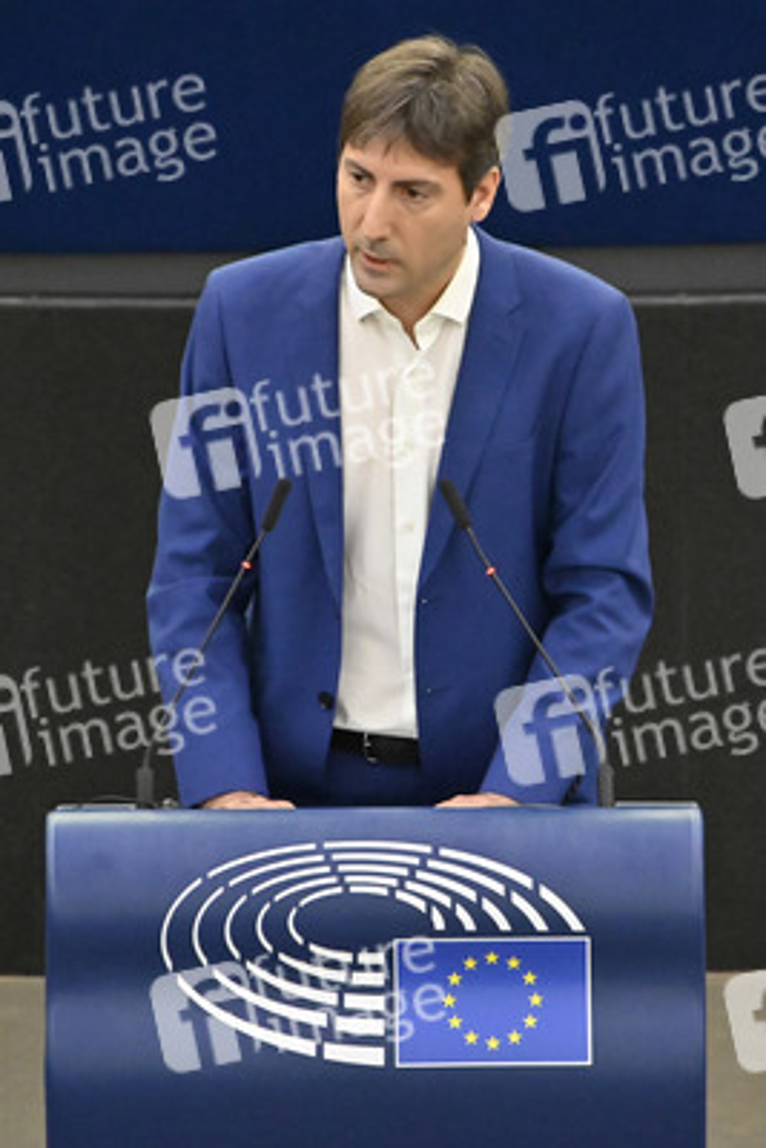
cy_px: 574
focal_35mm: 600
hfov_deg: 2.3
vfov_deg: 3.4
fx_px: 19132
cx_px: 383
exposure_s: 1/640
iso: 10000
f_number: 6.3
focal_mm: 600
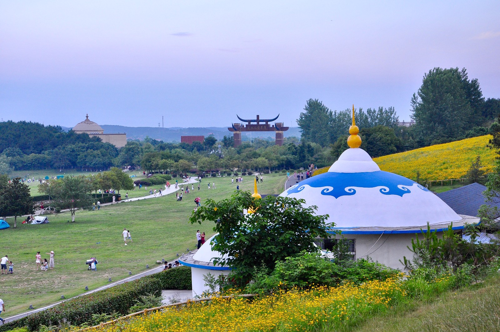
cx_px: 250
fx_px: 999
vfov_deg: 18.9
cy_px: 166
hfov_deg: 28.1
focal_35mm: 72
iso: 800
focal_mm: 48
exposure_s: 1/125
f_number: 8
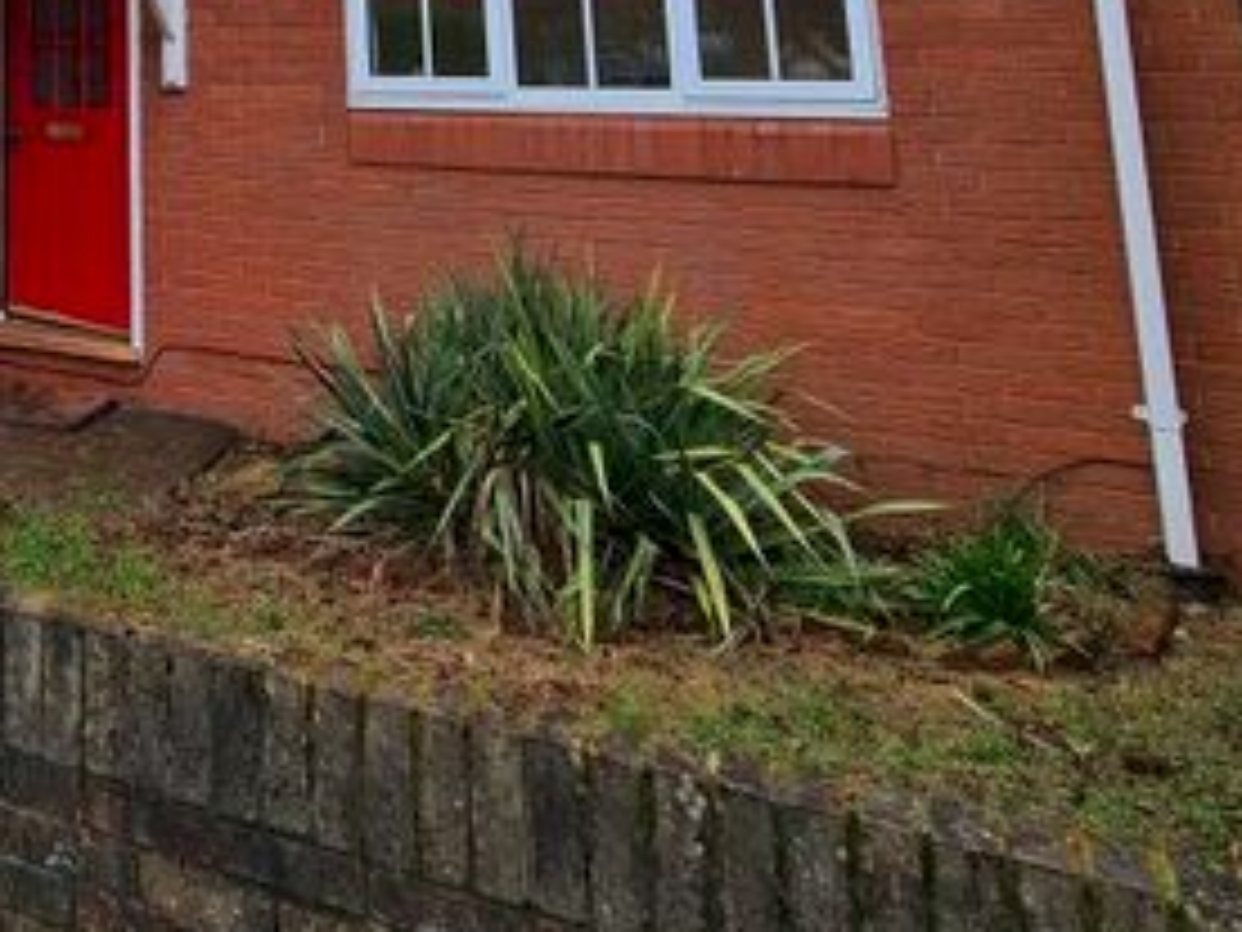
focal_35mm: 33
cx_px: 50
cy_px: -178
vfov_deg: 34.6
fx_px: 1184
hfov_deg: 47.6
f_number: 2.2
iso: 50
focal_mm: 2.2
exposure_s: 1/169
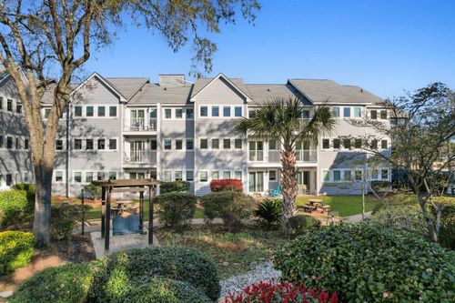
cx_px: 228
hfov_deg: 78.6
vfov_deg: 57.2
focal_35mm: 22
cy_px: 152
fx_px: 278
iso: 110
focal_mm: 8.38
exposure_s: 1/350
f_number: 2.8
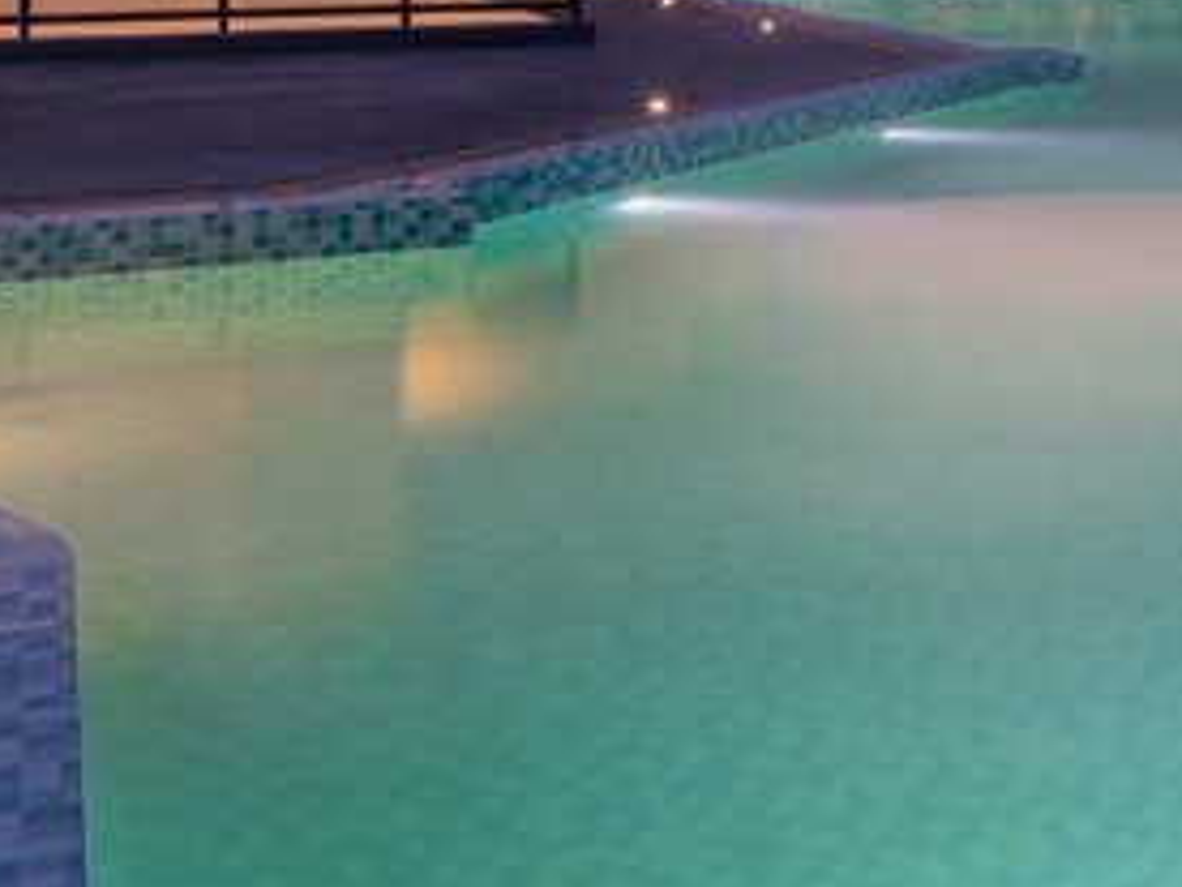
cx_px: 1349
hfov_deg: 26.4
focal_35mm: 67
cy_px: -150
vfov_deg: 20.6
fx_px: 2288
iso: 250
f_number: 10
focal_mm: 24
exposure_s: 1/3
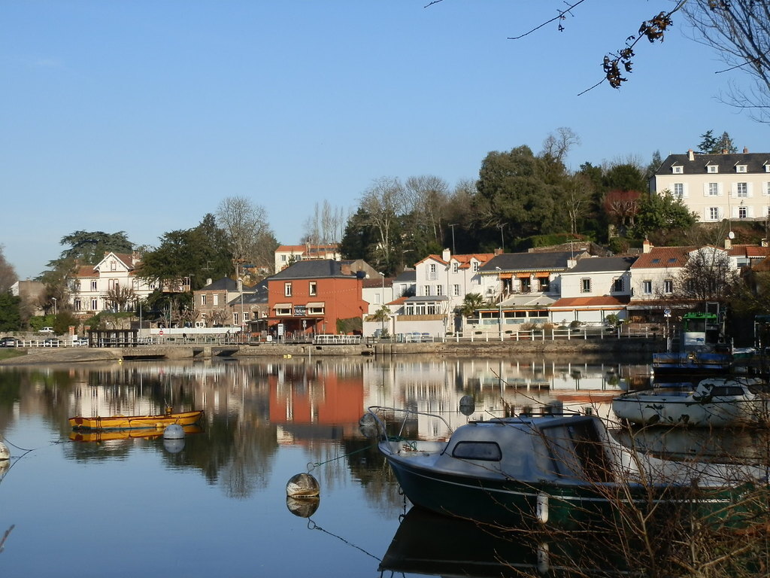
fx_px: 1357
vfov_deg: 24.0
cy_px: 289
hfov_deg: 31.7
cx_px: 385
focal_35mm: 61
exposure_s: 1/1000
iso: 64
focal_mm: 10.99
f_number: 3.7
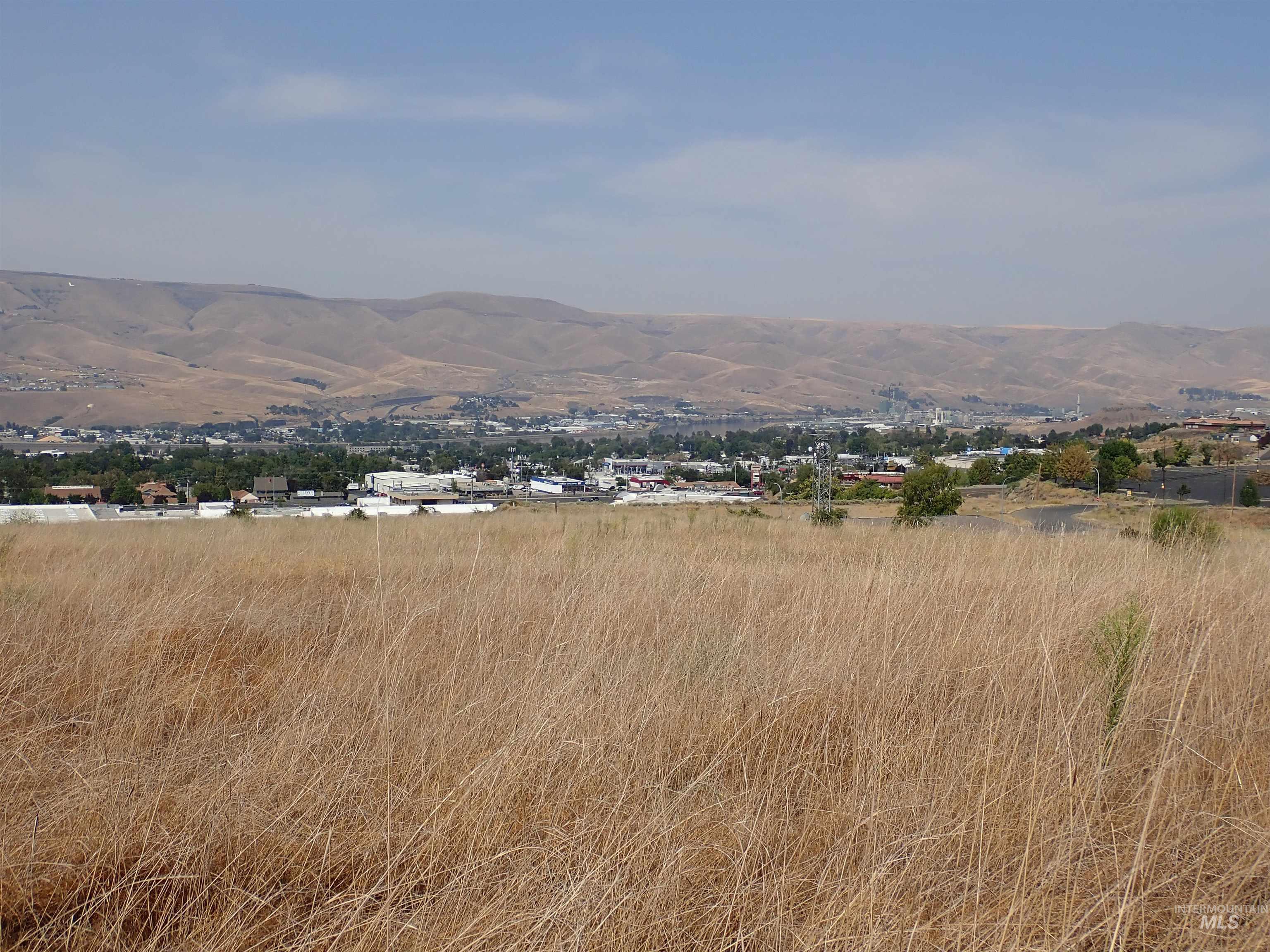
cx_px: 635
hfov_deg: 46.8
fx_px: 1468
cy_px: 476
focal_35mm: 40
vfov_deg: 36.0
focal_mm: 7.34
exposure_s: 1/200
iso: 100
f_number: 11
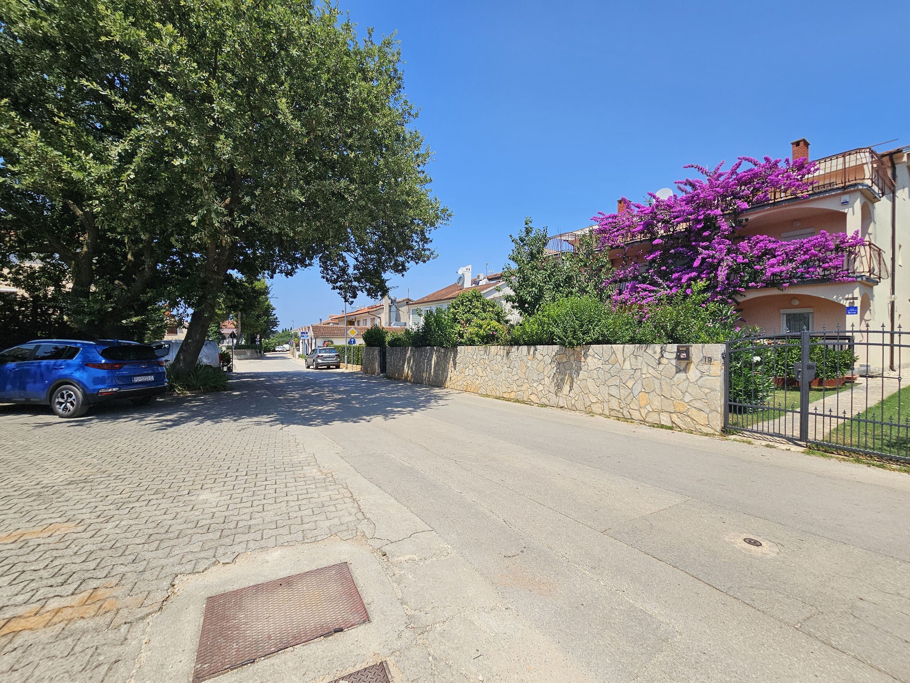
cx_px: 455
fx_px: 342
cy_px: 342
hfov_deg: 106.2
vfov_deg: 89.9
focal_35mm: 13
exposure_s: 1/3390
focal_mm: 2.2
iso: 50
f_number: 2.2
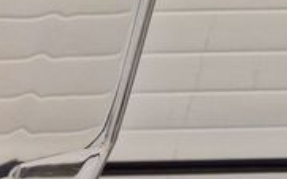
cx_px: -163
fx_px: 672
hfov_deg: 20.2
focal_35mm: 86
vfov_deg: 14.1
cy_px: 282
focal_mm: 5.4
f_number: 1.8
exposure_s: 1/100
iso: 400
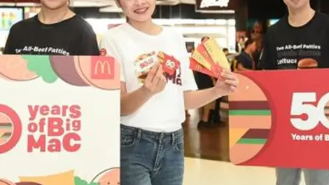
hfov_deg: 31.8
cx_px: 132
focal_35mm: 66
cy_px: 51
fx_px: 576
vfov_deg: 18.1
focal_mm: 38
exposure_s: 1/125
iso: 2000
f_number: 4
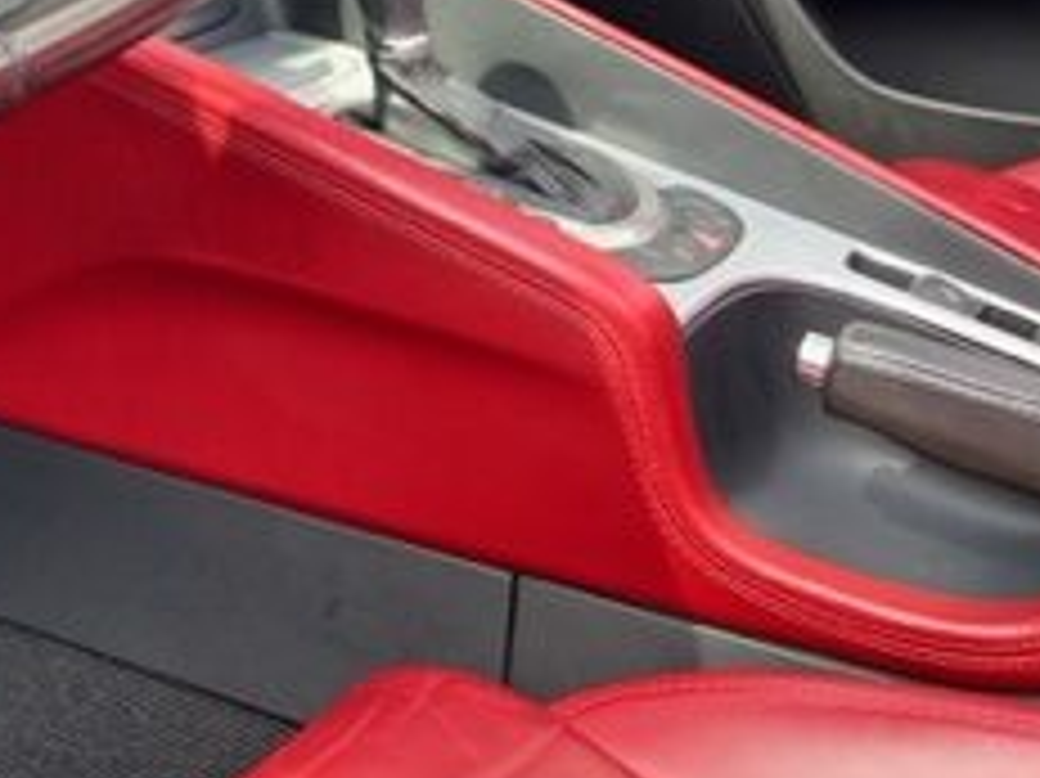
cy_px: -252
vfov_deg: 18.8
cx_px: -279
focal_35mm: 72
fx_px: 2162
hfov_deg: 24.0
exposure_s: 1/304
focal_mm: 5.7
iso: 50
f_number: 1.5
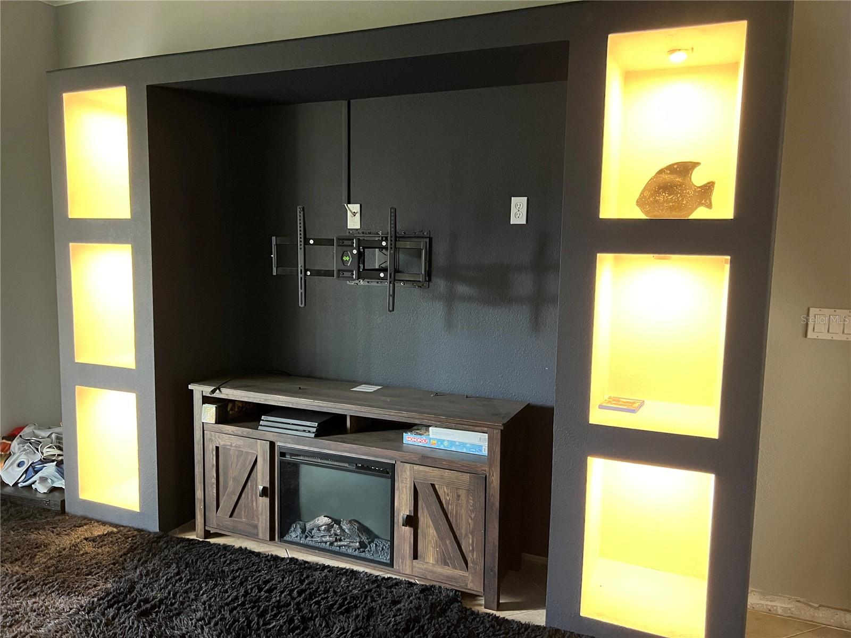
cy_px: 319
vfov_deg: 53.1
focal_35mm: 26
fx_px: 639
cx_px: 426
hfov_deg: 67.3
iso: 400
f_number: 1.5
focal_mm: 5.7
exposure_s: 1/40
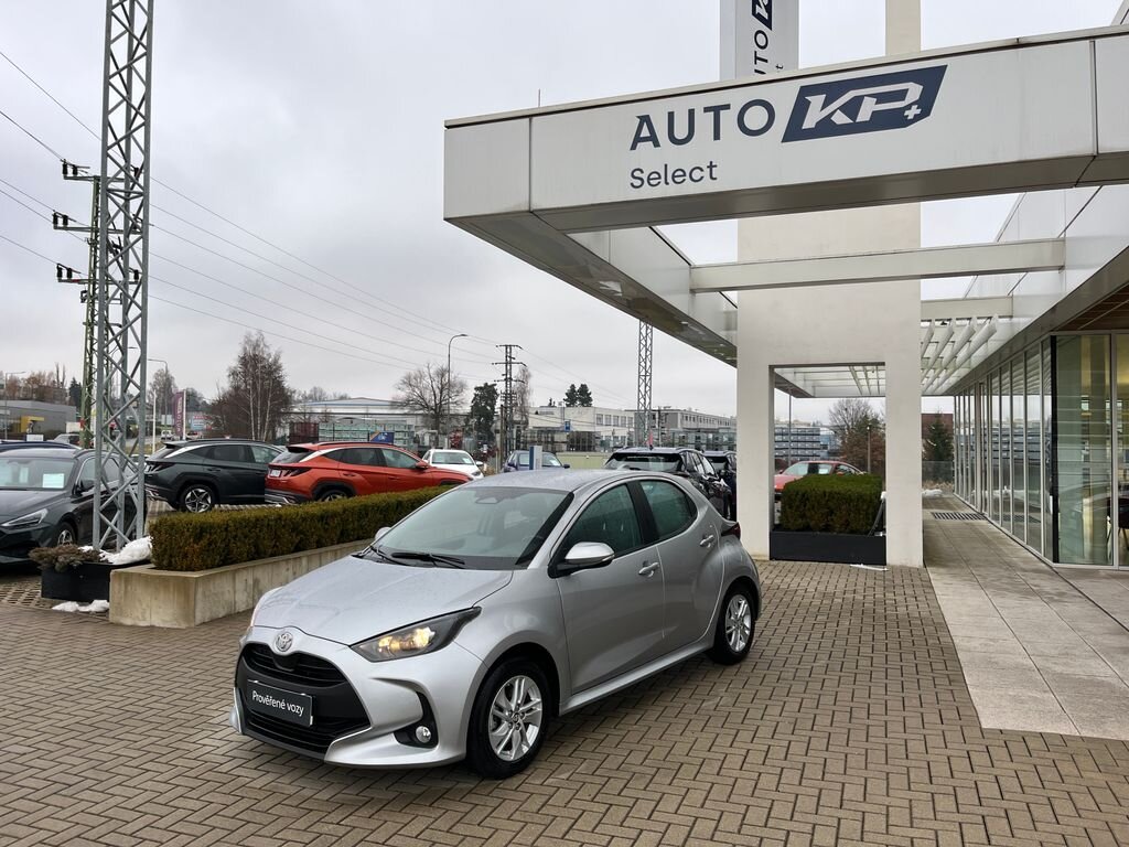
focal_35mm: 26
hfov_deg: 67.3
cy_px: 424
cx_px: 564
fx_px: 848
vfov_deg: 53.1
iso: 64
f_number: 1.6
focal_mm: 5.1
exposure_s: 1/121
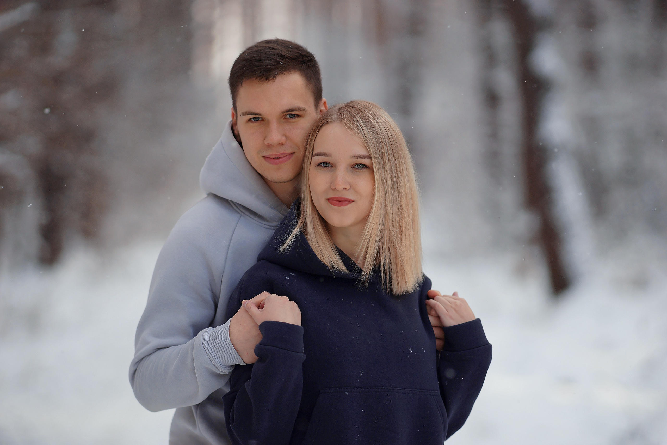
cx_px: 334
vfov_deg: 10.2
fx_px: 2501
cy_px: 222
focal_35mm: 135
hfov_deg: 15.2
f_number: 2.2
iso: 250
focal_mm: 135
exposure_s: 1/1250
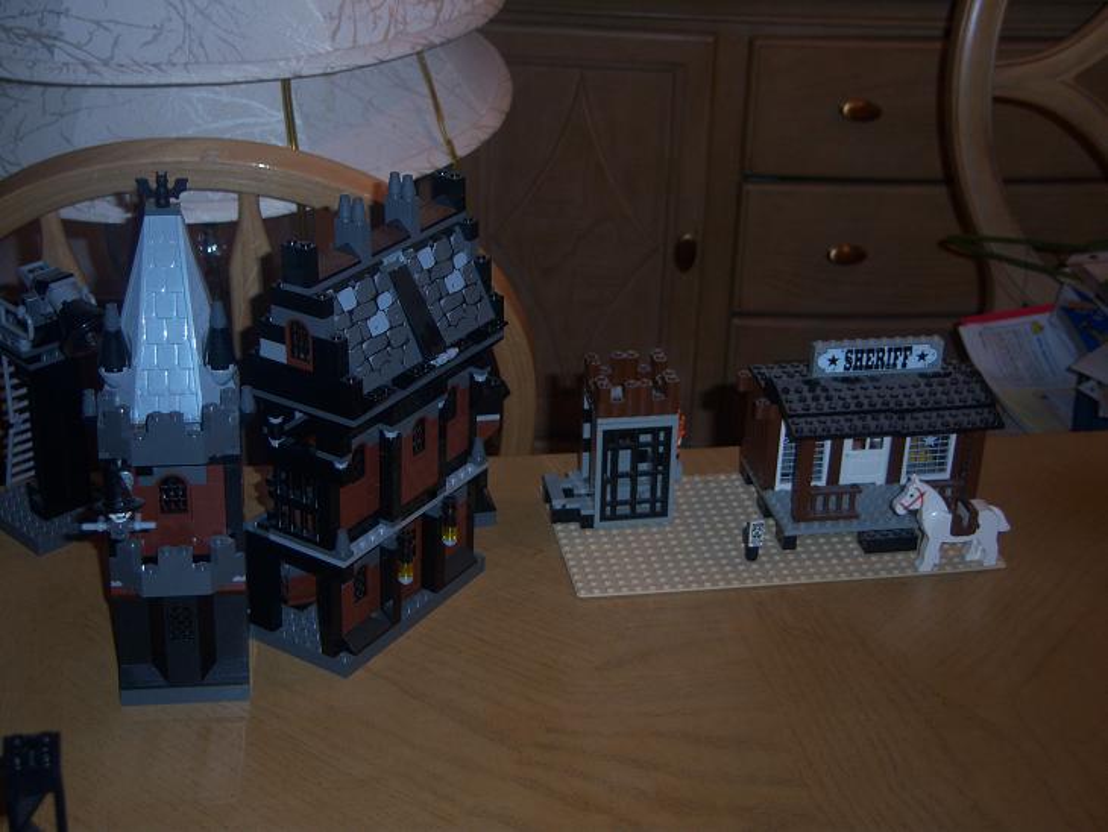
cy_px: 416
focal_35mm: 56
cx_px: 554
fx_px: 1793
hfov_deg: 34.3
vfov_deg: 26.1
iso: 80
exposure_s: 1/60
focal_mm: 11.7
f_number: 3.4
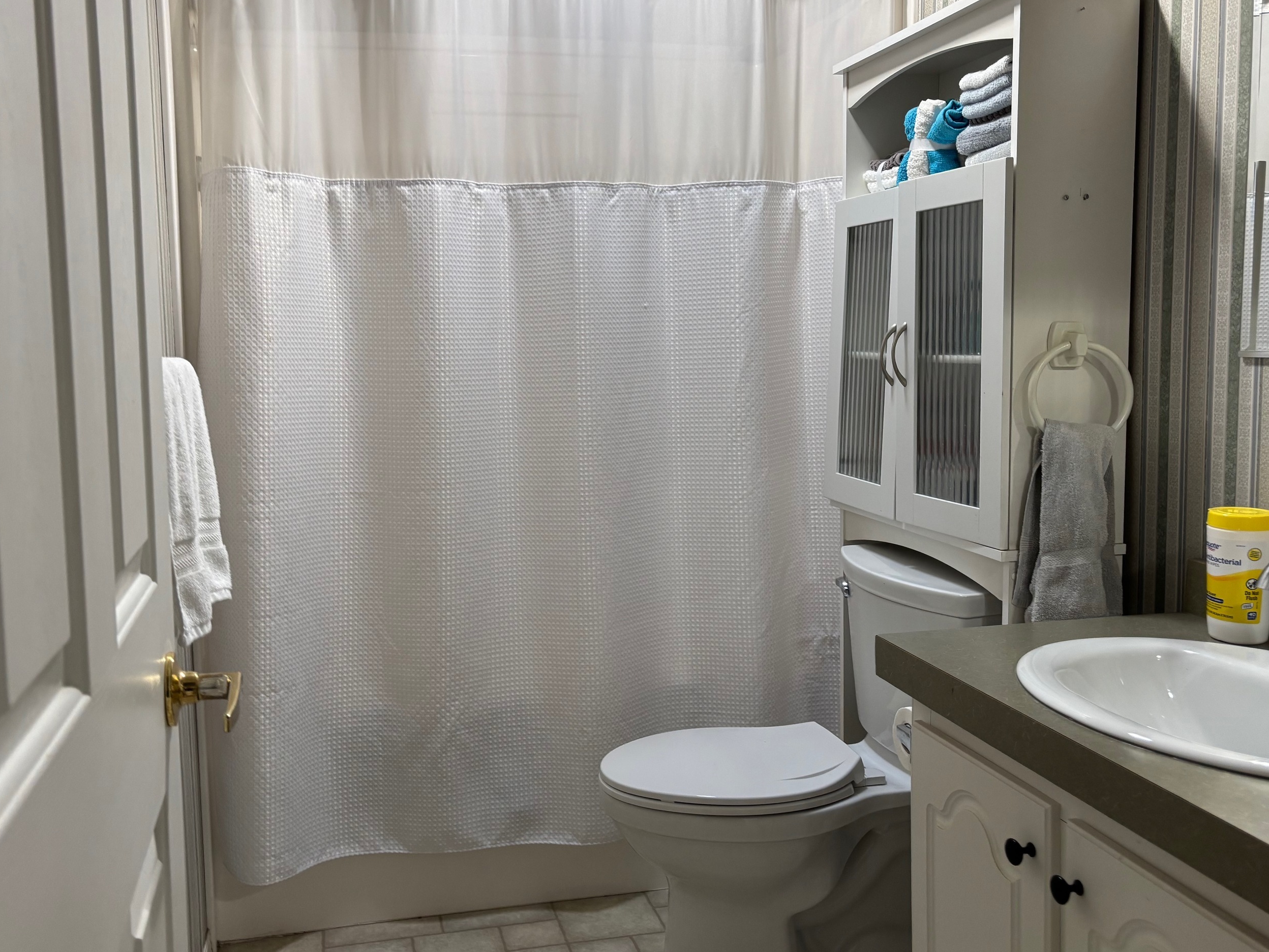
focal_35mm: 32
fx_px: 1173
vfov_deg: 44.1
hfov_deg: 56.7
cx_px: 580
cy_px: 454
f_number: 1.6
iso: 125
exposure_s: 1/94
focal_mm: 5.96
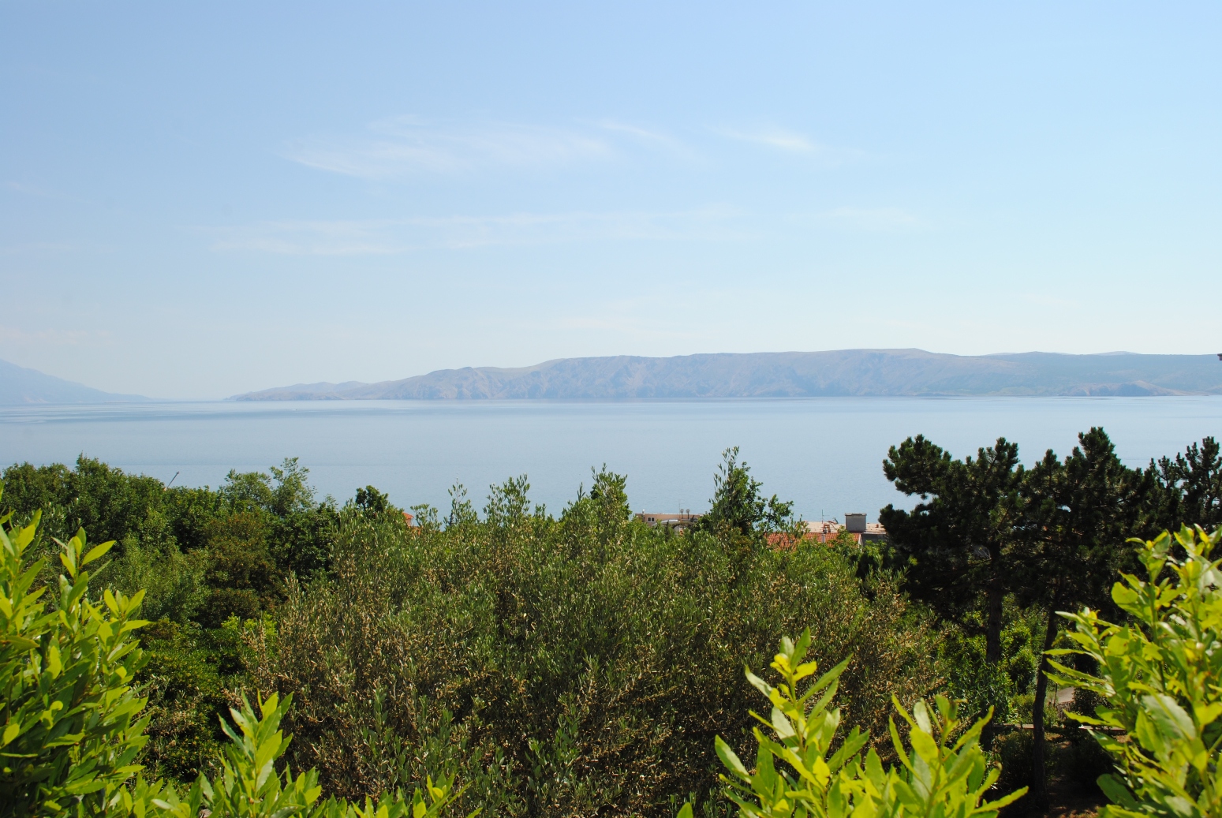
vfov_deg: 40.1
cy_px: 409
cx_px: 611
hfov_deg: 57.2
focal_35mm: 33
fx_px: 1122
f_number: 10
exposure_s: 1/200
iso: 100
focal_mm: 22
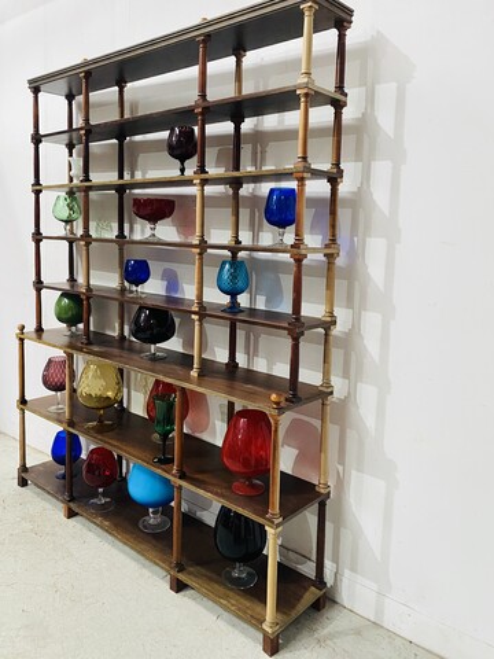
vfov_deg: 67.3
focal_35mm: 26
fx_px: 495
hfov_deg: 53.1
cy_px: 330
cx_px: 247
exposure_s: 1/30
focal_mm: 4.25
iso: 800
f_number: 1.8
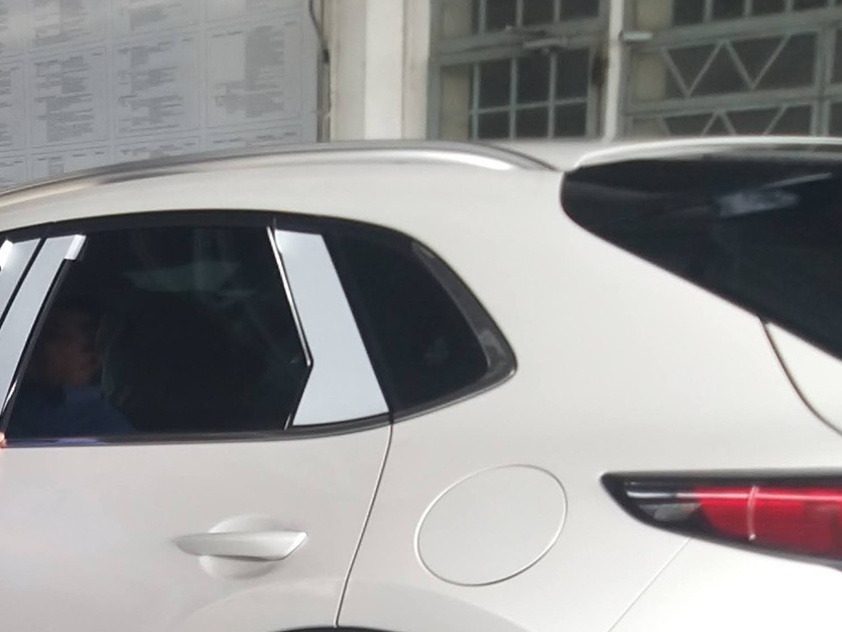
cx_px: -69
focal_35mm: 83
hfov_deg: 22.3
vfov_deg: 16.8
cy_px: 819
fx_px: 2019
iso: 64
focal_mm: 3.93
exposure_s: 1/100
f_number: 1.7
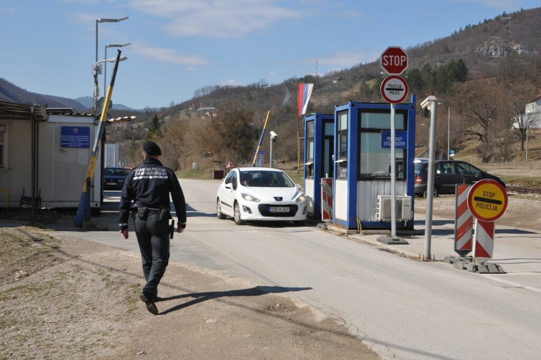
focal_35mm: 57
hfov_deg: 35.1
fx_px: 855
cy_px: 180
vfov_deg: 23.7
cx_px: 270
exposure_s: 1/500
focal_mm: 38
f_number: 11
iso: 400
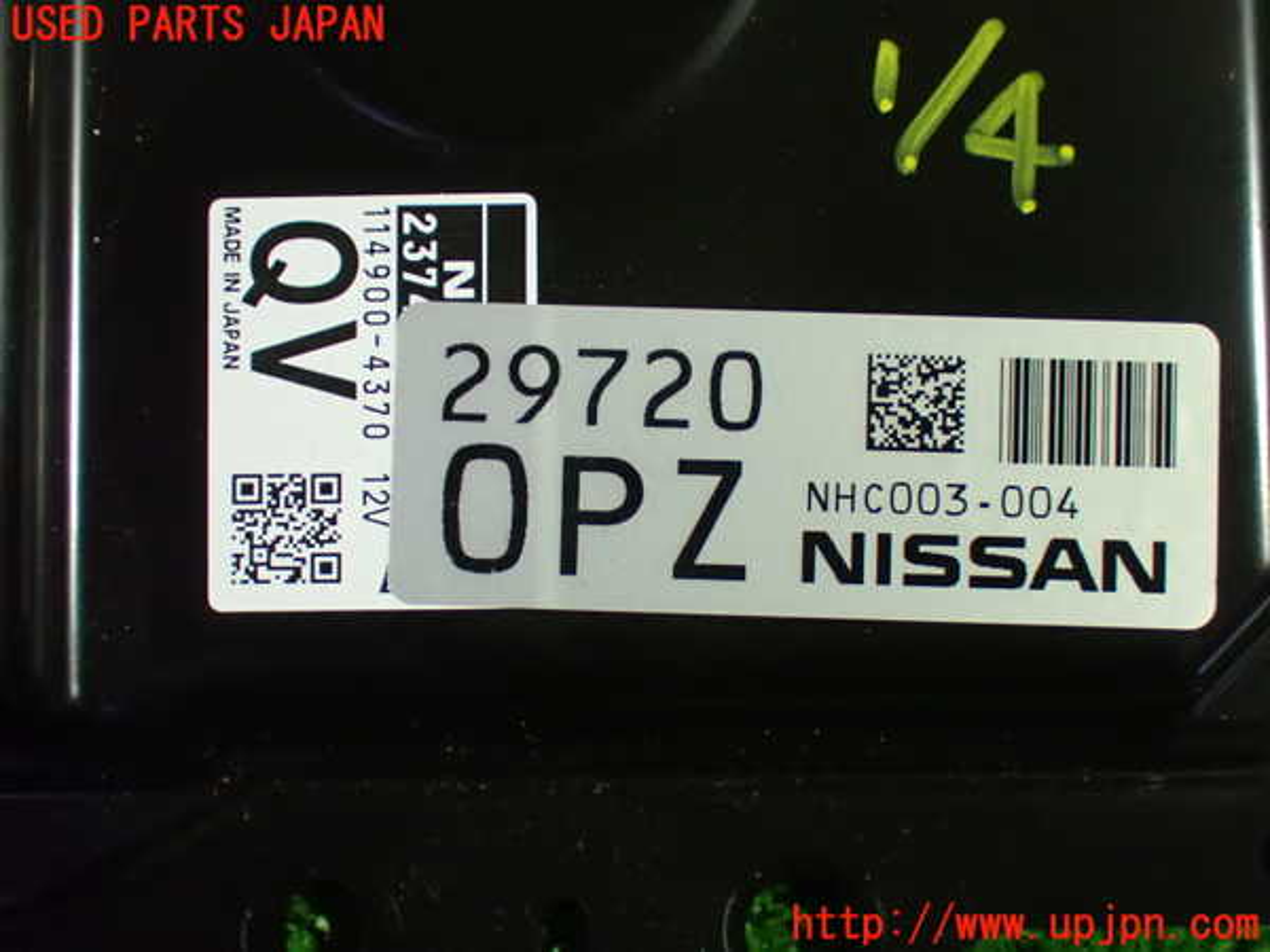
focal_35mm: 50
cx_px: 635
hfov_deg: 38.2
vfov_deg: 29.1
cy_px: 476
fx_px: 1834
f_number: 3.2
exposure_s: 1/50
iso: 1600
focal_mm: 9.01
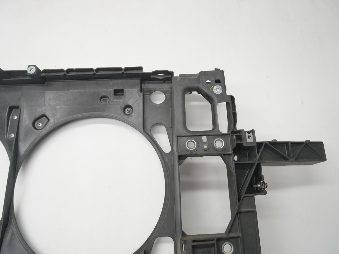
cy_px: 127
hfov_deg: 71.6
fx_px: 235
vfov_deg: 56.8
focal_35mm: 24
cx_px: 170
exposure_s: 1/160
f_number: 4
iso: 200
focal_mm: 12
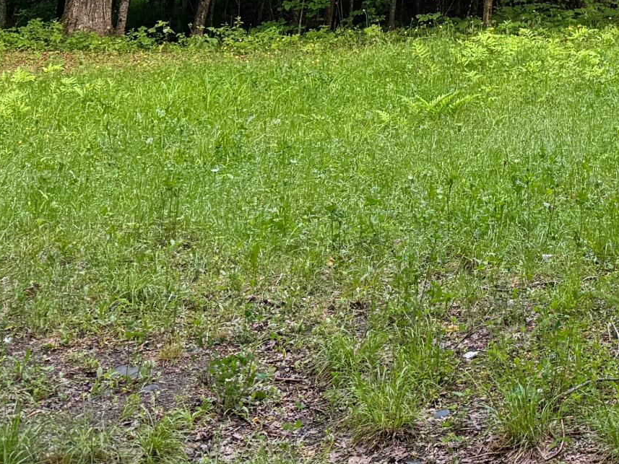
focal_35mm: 84
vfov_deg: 15.6
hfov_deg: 21.5
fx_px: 1502
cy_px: -317
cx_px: 751
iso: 100
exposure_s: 1/121
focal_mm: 6.76
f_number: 1.78
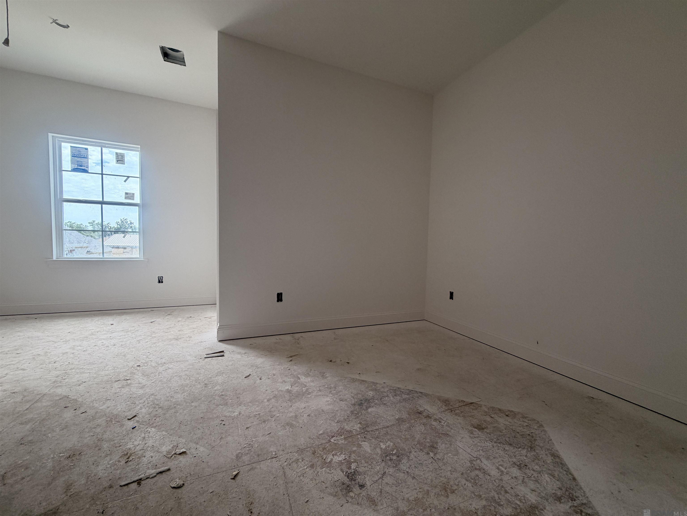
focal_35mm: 14
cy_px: 258
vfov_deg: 85.7
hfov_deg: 102.1
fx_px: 278
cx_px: 344
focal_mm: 2.22
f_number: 2.2
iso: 80
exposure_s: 1/121
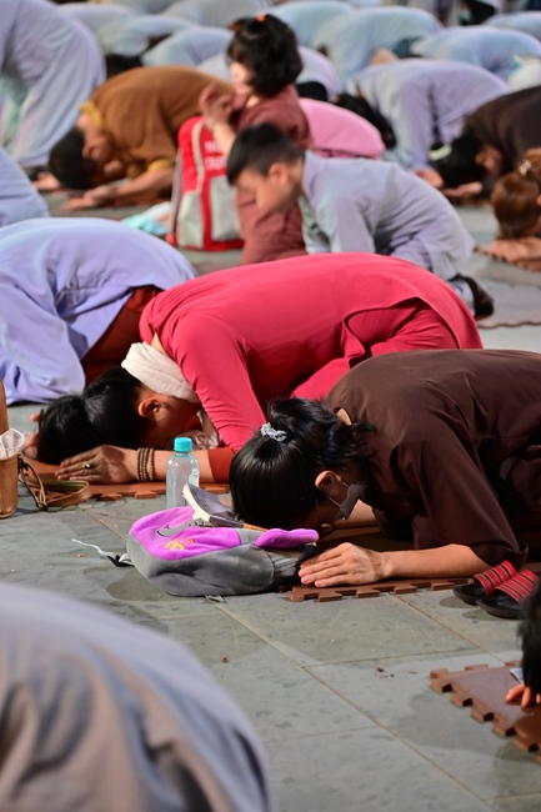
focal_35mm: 120
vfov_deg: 17.1
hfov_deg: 11.4
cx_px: 270
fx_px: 2706
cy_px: 406
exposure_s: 1/40
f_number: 4
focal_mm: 120
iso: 1600
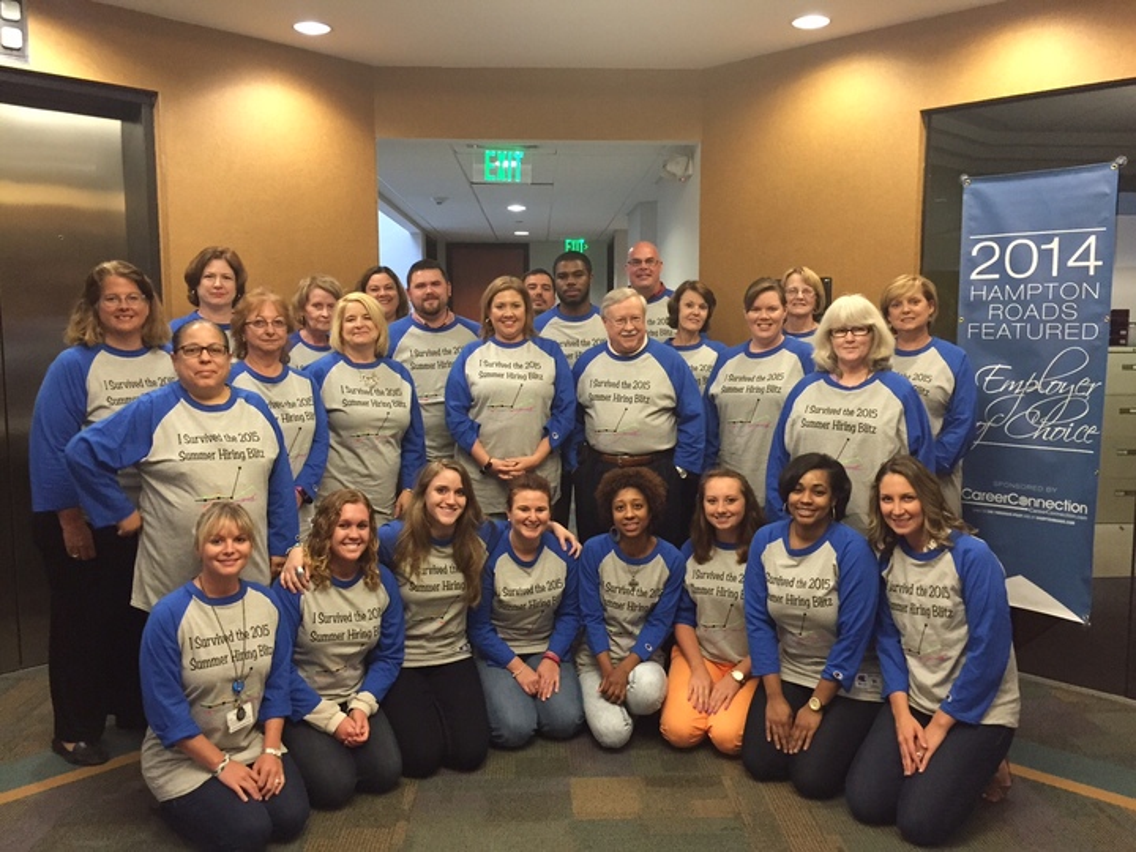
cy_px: 426
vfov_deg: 48.2
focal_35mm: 29
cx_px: 568
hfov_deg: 61.7
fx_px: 952
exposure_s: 1/24
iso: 250
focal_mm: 4.15
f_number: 2.2
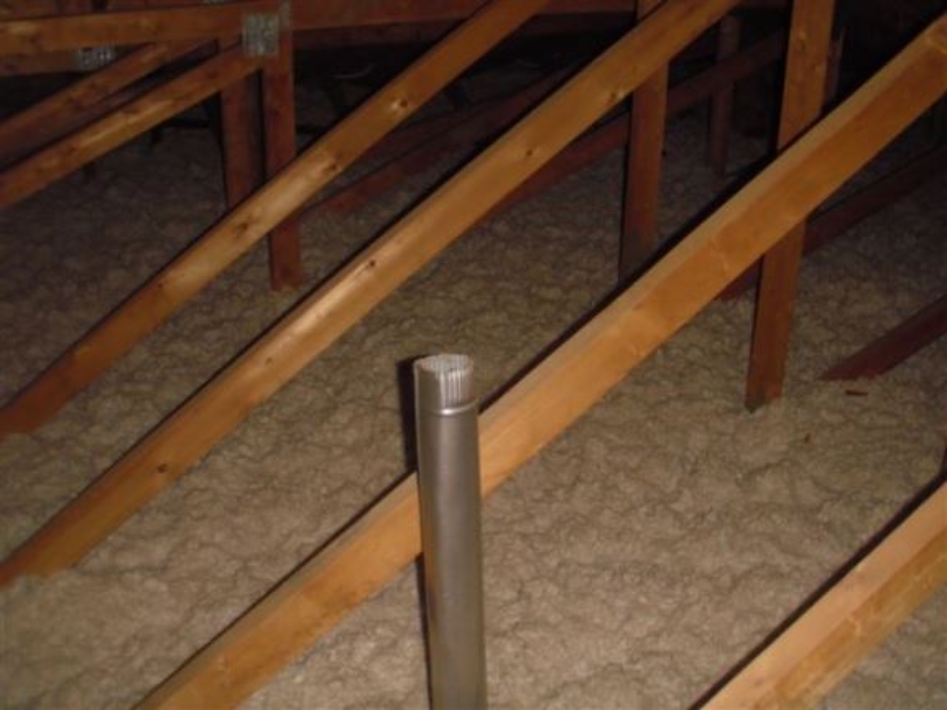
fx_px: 1040
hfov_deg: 49.0
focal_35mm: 38
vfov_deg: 37.7
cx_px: 474
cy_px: 355
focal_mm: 6.7
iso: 160
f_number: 3.5
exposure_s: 1/30
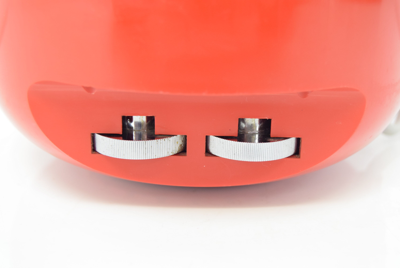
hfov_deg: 35.0
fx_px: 634
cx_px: 200
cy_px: 134
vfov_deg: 23.8
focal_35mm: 57
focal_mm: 38
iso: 1600
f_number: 5.6
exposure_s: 1/125
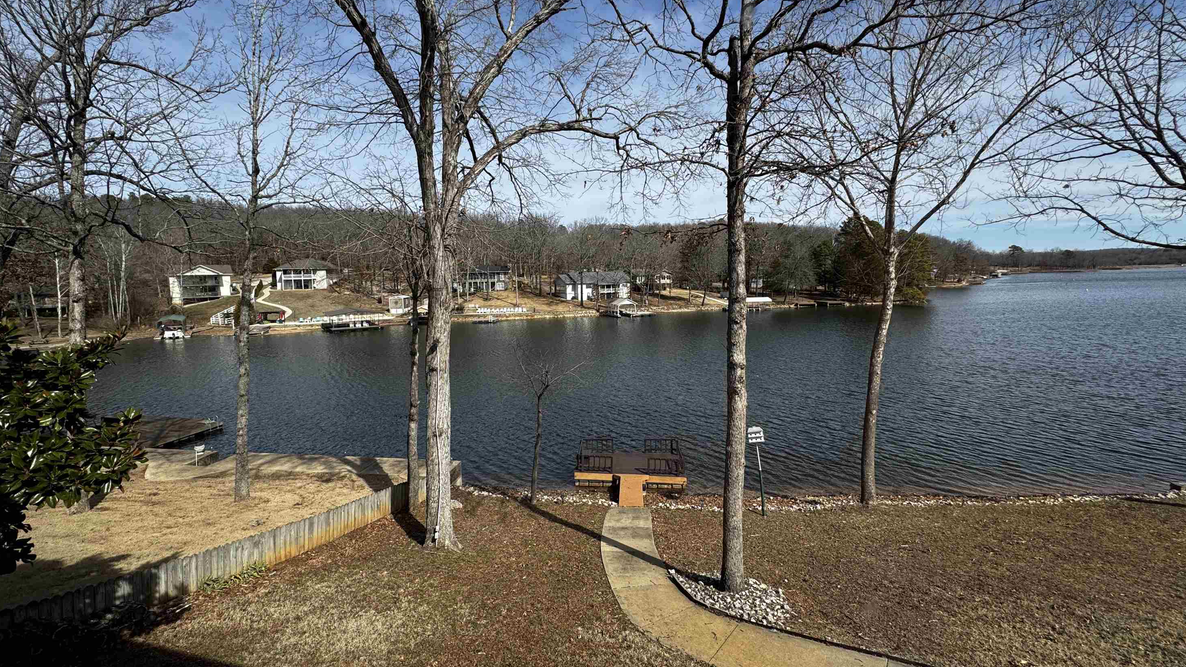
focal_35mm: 16
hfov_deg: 99.3
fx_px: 503
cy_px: 305
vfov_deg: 67.0
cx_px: 574
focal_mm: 2.22
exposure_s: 1/1600
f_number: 2.2
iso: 50
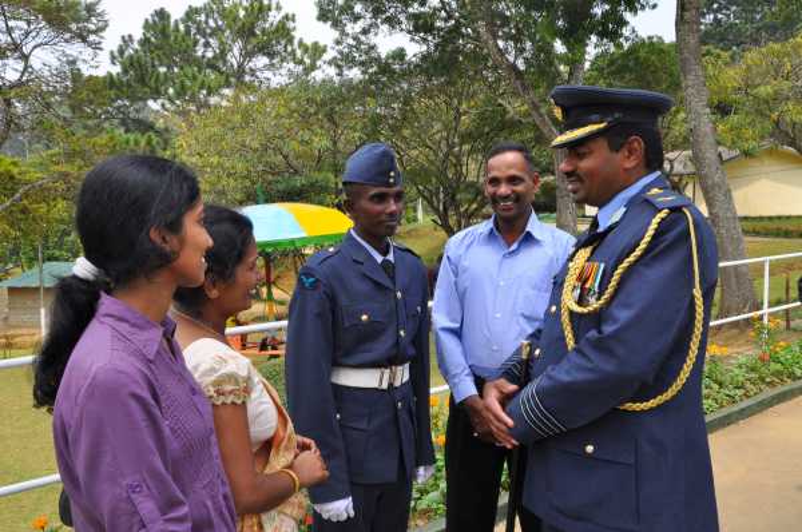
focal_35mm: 33
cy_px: 266
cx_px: 401
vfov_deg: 39.8
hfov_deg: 57.3
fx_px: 734
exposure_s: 1/60
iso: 200
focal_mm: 22
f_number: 14
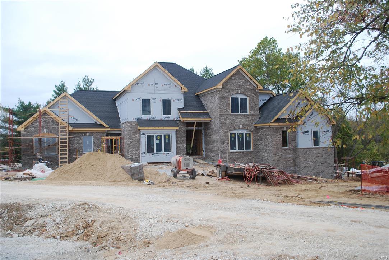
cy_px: 130
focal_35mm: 30
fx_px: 324
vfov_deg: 43.7
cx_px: 194
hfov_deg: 61.9
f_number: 5.6
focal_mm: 20
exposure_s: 1/125
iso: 140
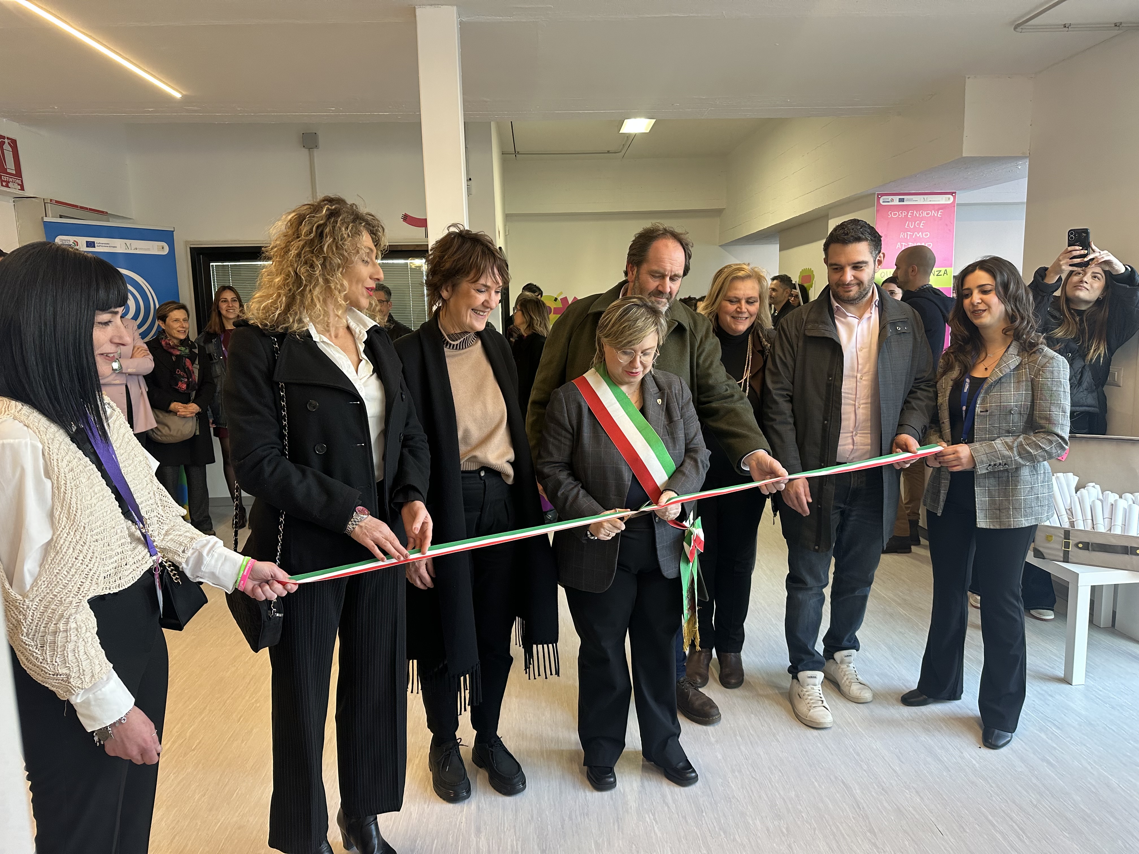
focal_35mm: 24
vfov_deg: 56.8
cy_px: 427
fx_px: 790
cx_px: 570
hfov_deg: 71.6
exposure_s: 1/100
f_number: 1.78
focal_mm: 6.86
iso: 200
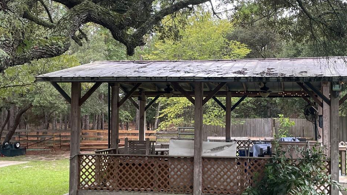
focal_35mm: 48
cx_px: 220
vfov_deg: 24.9
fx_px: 442
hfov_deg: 42.5
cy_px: 112
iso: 80
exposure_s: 1/121
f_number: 1.6
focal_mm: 4.2
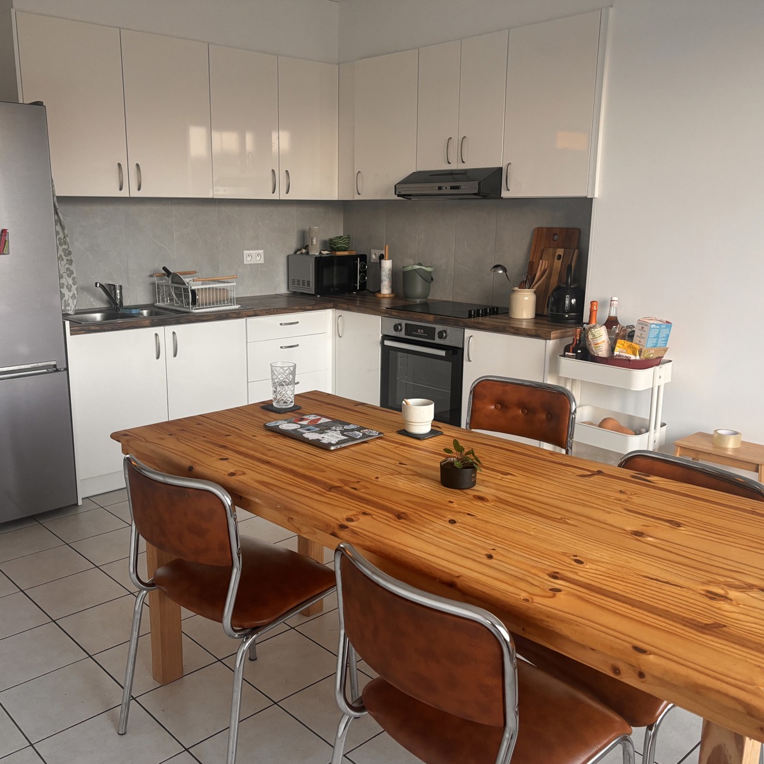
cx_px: 343
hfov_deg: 52.4
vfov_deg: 52.5
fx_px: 774
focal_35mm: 31
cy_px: 382
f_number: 1.6
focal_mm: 5.96
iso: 160
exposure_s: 1/60
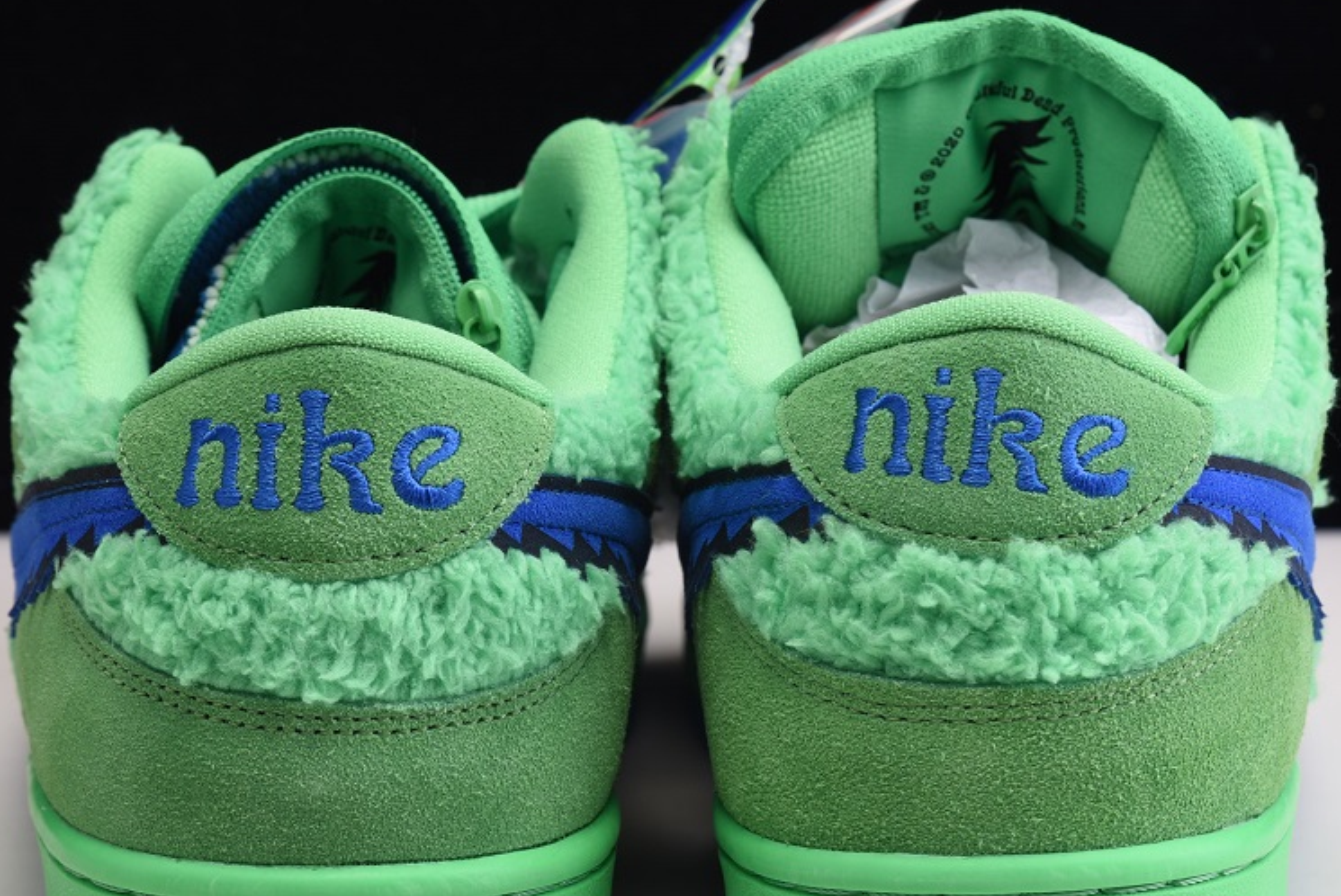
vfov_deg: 10.4
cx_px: 684
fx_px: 4921
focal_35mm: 132
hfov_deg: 15.5
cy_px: 611
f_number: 11
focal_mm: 82
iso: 100
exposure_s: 1/125
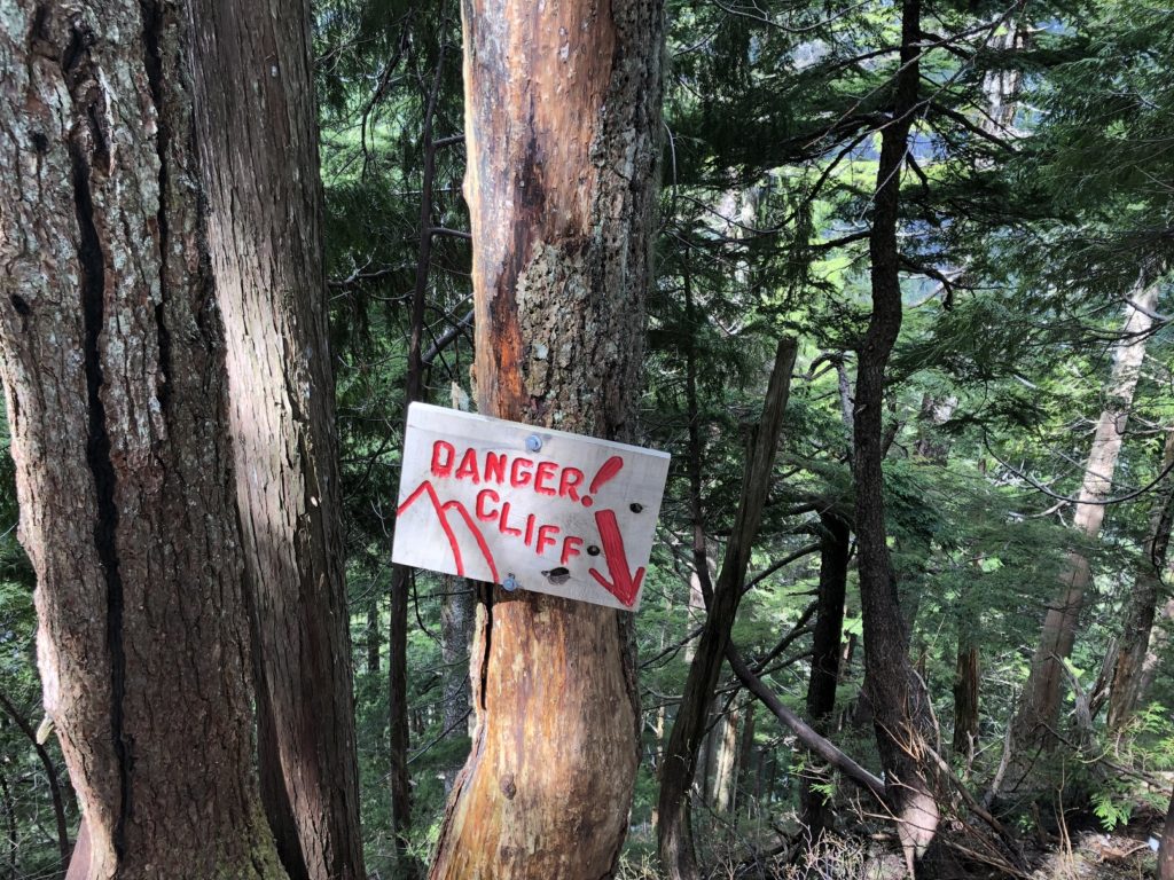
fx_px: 950
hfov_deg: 63.4
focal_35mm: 28
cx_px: 587
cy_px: 440
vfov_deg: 49.7
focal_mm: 3.99
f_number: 1.8
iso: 32
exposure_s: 1/120
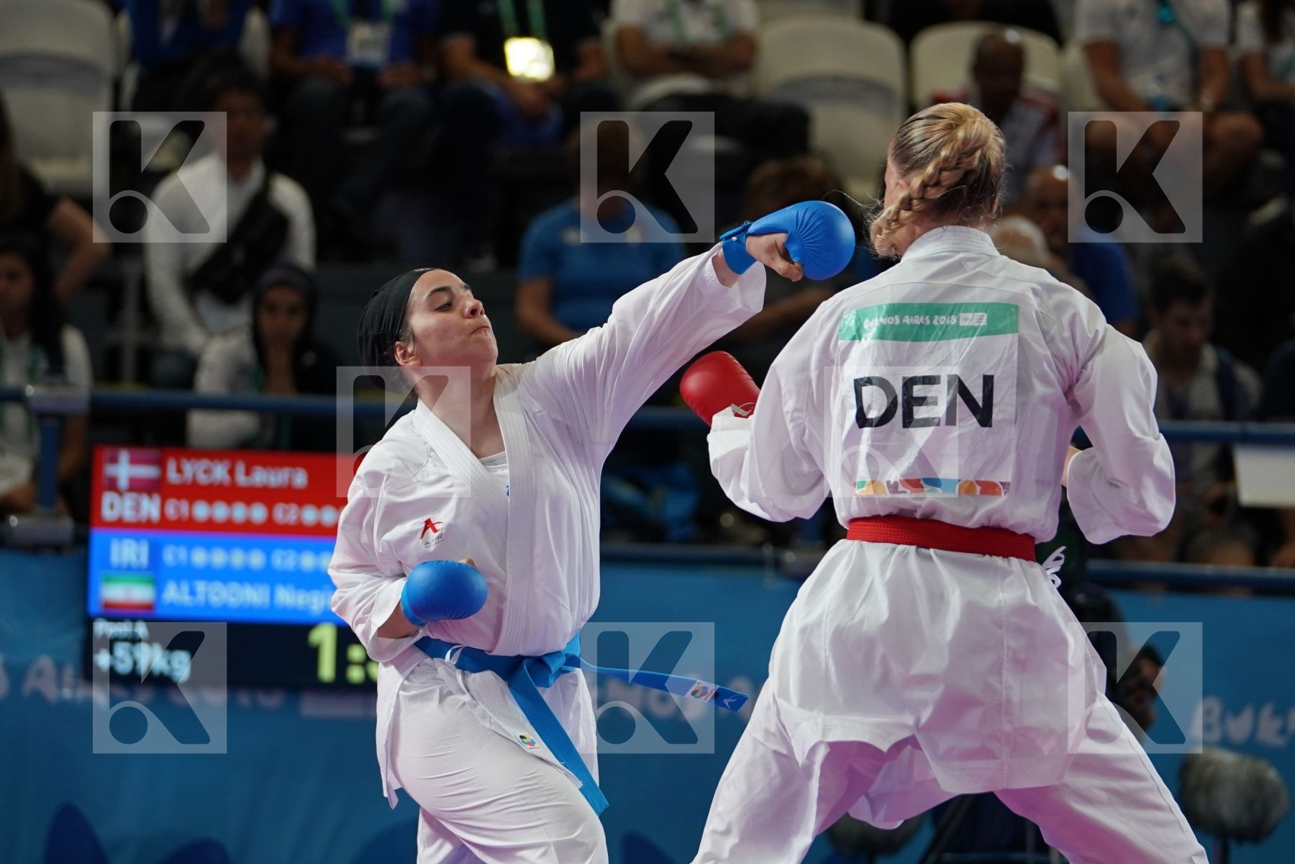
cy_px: 432
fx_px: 7913
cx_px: 648
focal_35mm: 220
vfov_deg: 6.2
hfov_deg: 9.4
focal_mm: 147
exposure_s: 1/1000
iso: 1000
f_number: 2.8
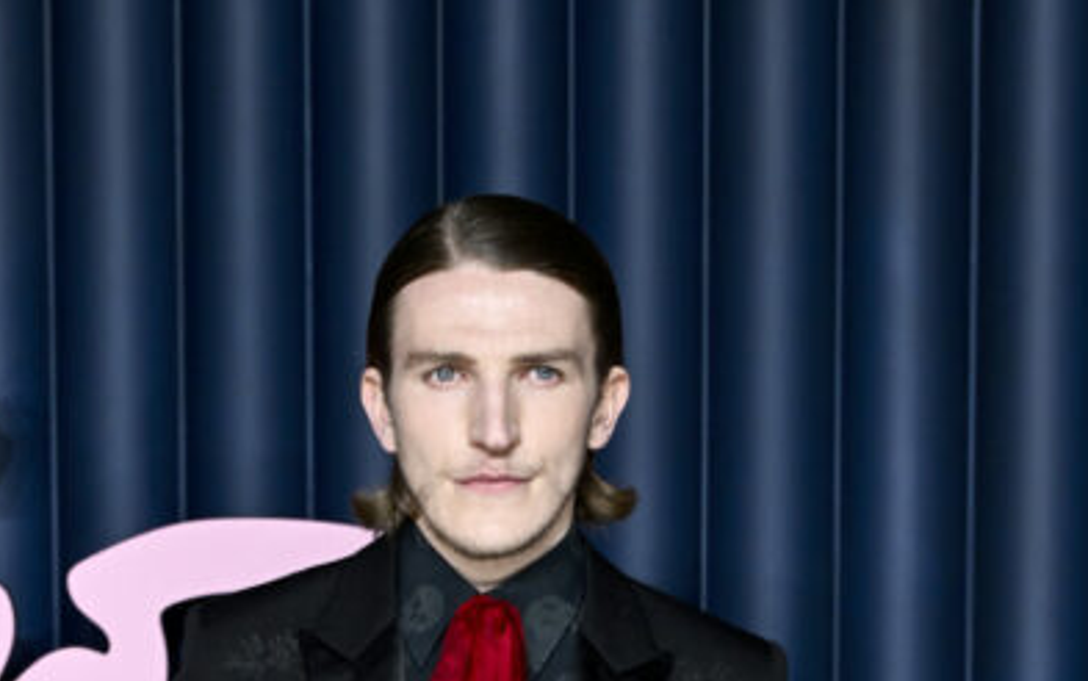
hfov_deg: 11.3
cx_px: 491
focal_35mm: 186
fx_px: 5518
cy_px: 1415
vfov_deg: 6.8
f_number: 5
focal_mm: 70
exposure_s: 1/400
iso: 1000
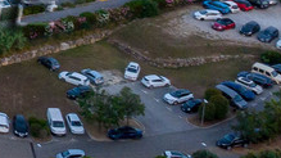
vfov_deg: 5.9
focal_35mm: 191
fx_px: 1423
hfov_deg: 8.5
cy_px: -335
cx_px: -676
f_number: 8
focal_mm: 12.3
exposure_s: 1/25
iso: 200
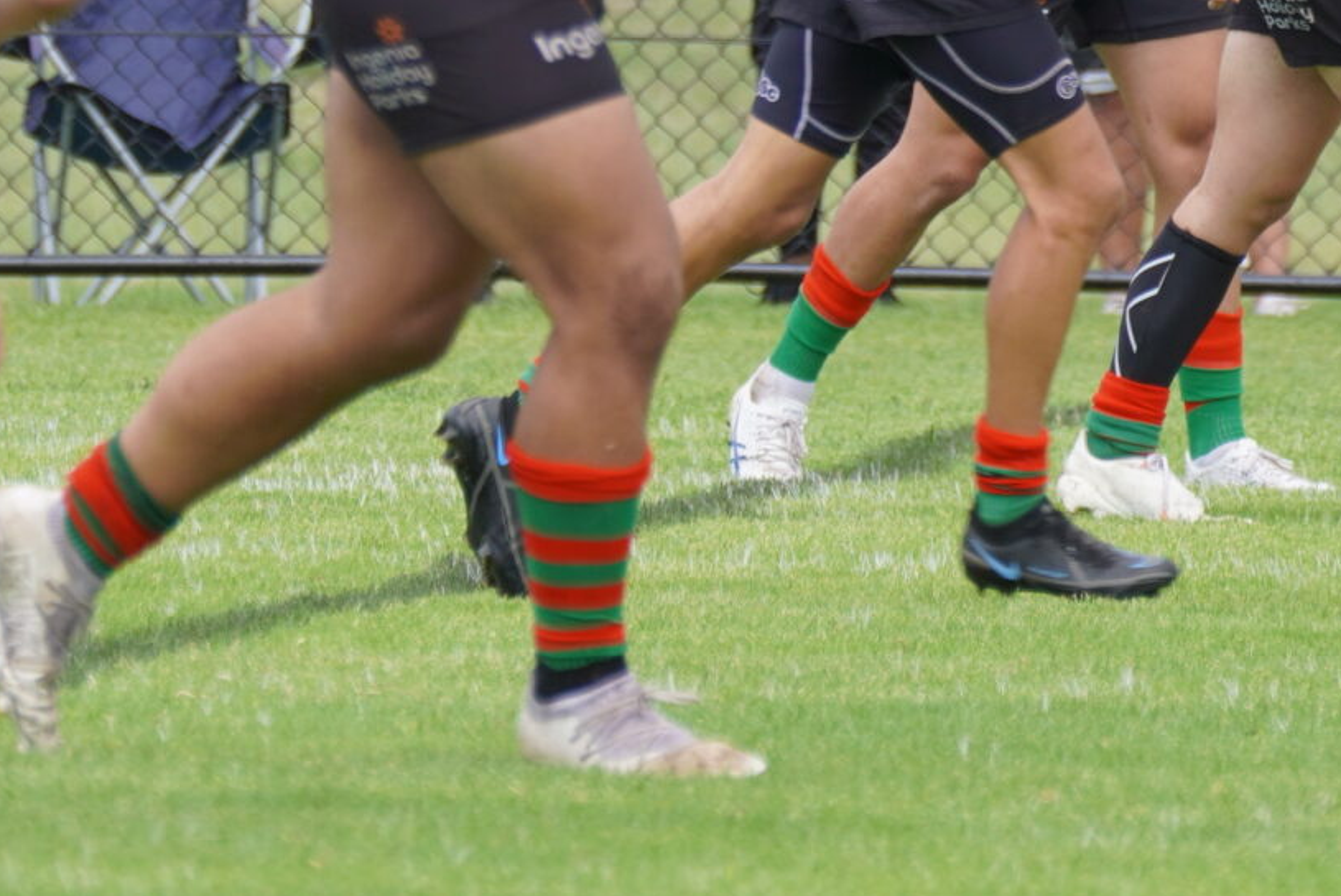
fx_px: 51098
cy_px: -227
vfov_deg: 1.0
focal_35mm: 1371
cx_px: 245
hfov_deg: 1.5
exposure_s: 1/500
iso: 200
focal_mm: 291
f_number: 5.6
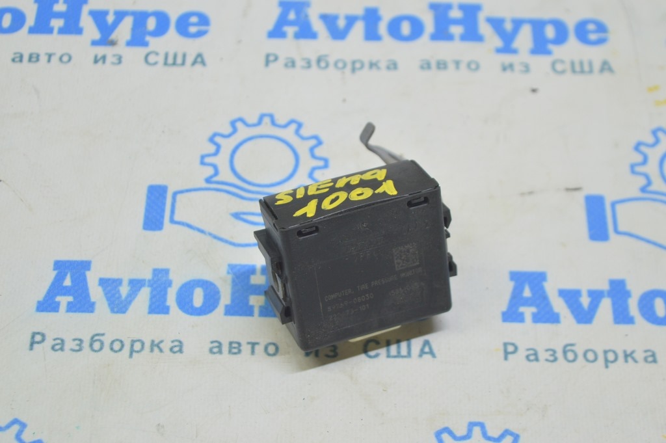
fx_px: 1525
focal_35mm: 82
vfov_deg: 16.5
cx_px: 333
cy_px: 222
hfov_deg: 24.6
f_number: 5.6
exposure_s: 1/20
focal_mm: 55
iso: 400
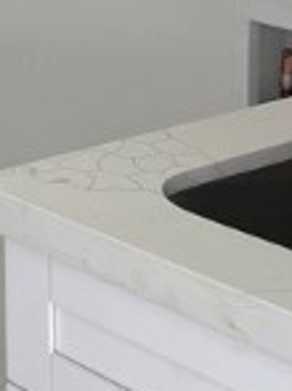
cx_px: -151
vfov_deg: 14.0
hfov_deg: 10.9
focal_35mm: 131
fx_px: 1476
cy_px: -215
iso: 80
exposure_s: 1/120
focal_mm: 5.1
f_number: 1.6
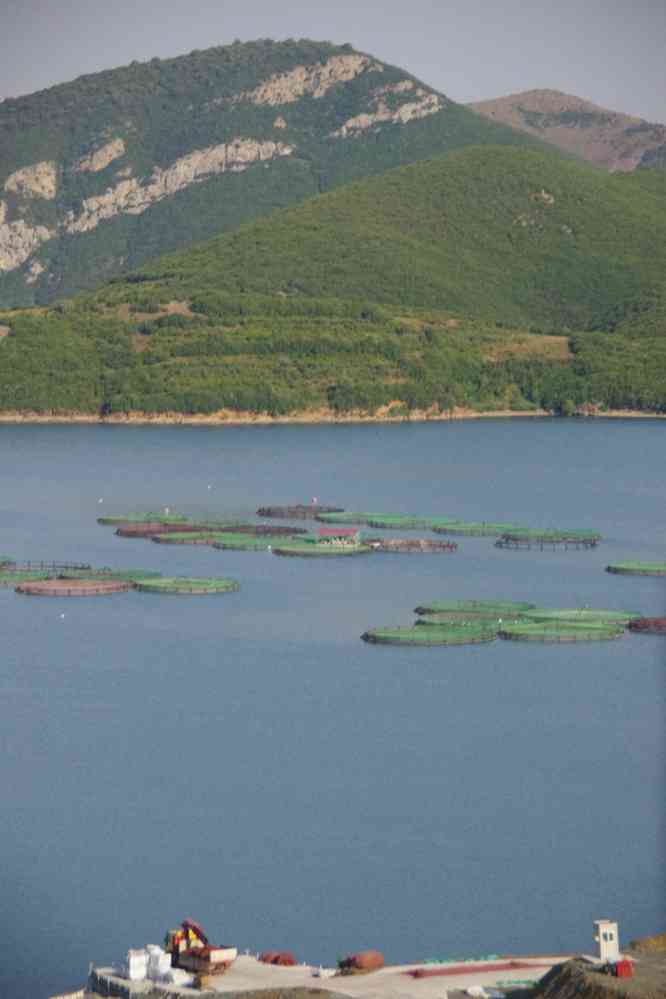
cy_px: 500
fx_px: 3857
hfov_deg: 9.9
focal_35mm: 139
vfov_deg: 14.8
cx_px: 333
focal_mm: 92.5
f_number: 5.6
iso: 3200
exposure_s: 1/320
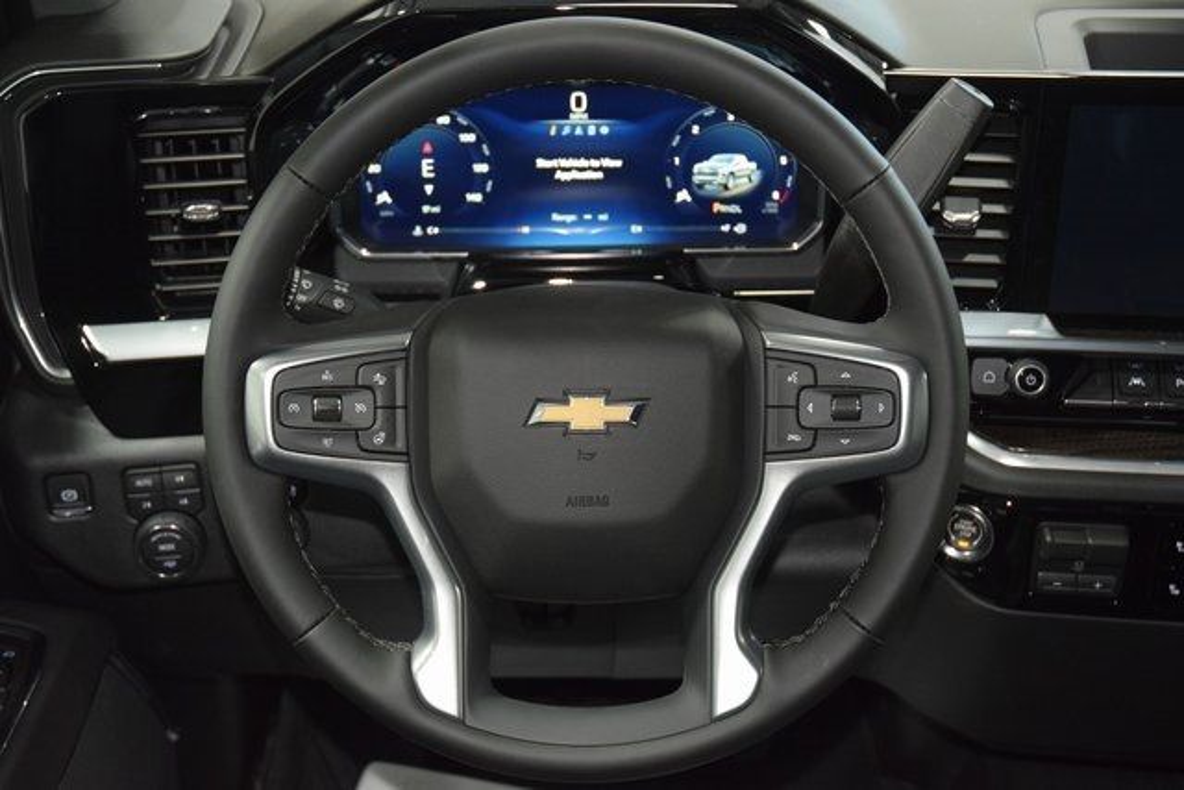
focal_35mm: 51
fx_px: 1678
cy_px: 395
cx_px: 592
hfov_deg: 38.9
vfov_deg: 26.5
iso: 2500
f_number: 4
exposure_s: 1/40
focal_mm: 34
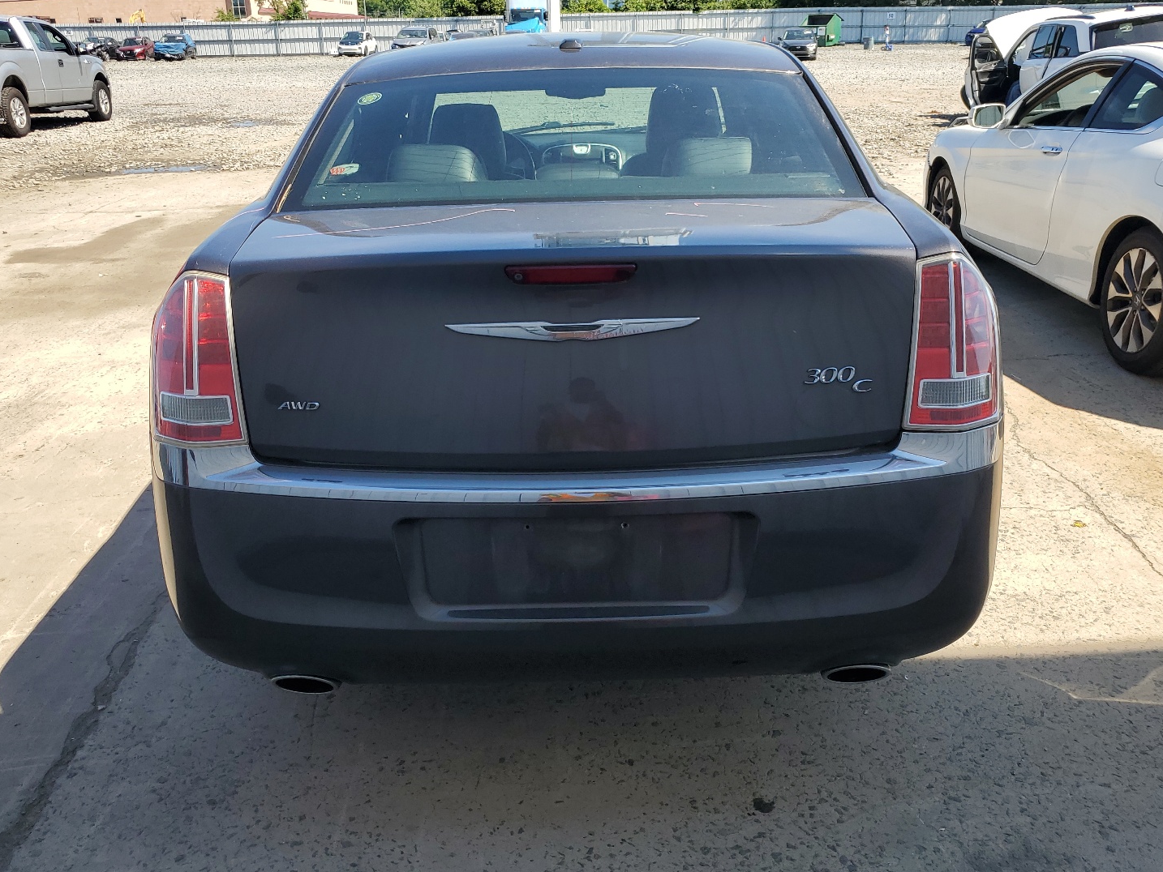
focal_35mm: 29
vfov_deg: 48.2
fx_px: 974
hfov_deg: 61.6
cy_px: 400
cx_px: 566
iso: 50
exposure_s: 1/1667
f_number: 1.5
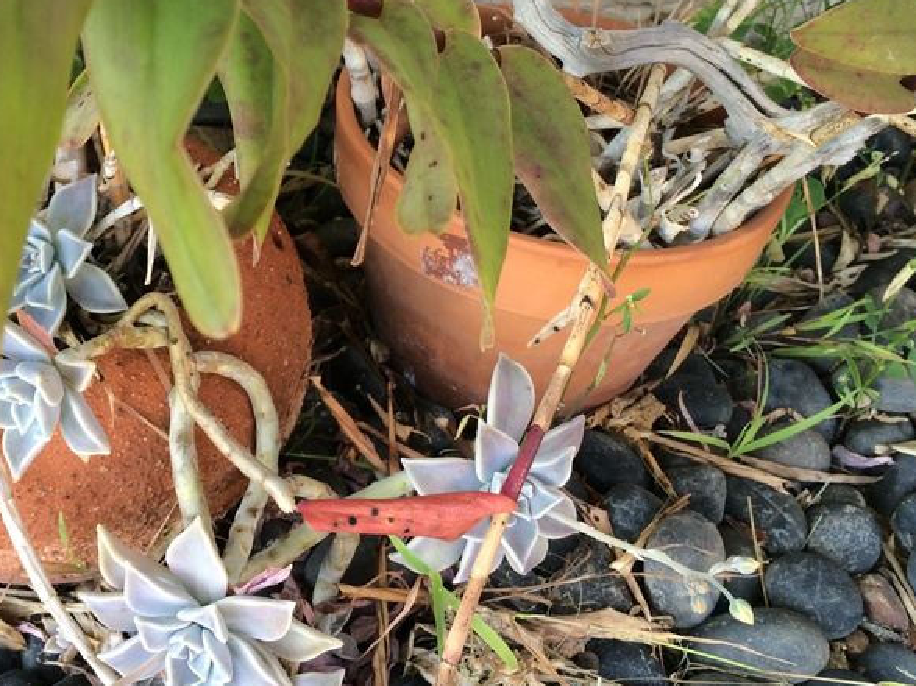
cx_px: 268
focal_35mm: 46
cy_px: 211
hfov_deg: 40.5
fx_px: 1217
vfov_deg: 31.2
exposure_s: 1/120
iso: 50
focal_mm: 4.12
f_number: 2.2
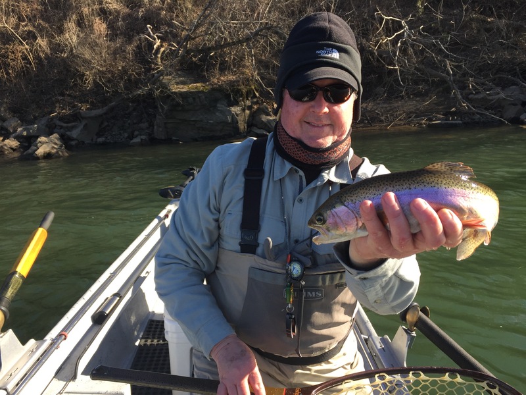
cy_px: 198
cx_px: 263
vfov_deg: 48.2
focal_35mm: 29
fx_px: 441
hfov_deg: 61.7
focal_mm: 4.15
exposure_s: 1/542
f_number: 2.2
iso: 32
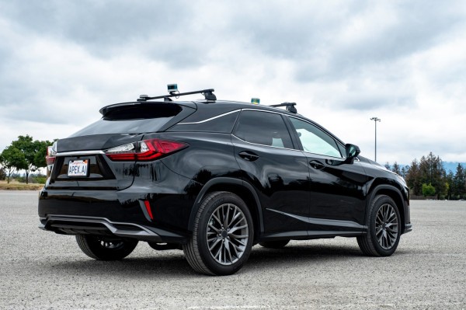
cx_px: 233
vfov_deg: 28.6
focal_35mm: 47
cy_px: 155
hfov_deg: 41.9
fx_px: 608
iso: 200
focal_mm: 31.1
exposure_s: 1/220
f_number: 8
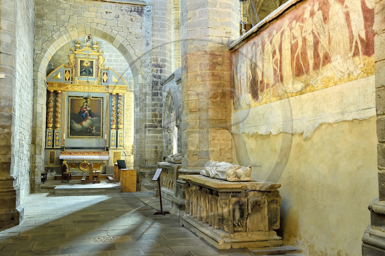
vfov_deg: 35.0
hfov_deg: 50.7
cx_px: 192
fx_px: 406
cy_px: 128
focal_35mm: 38
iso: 1600
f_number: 6.3
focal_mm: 38
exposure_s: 1/10
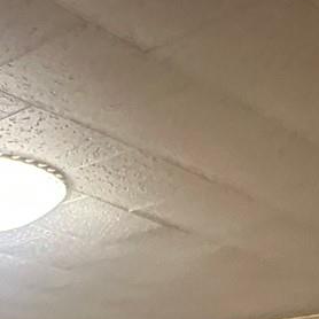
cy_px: 606
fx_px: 949
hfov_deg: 19.0
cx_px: 110
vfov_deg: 15.7
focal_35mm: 91
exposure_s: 1/40
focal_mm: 2.22
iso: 800
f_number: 2.2
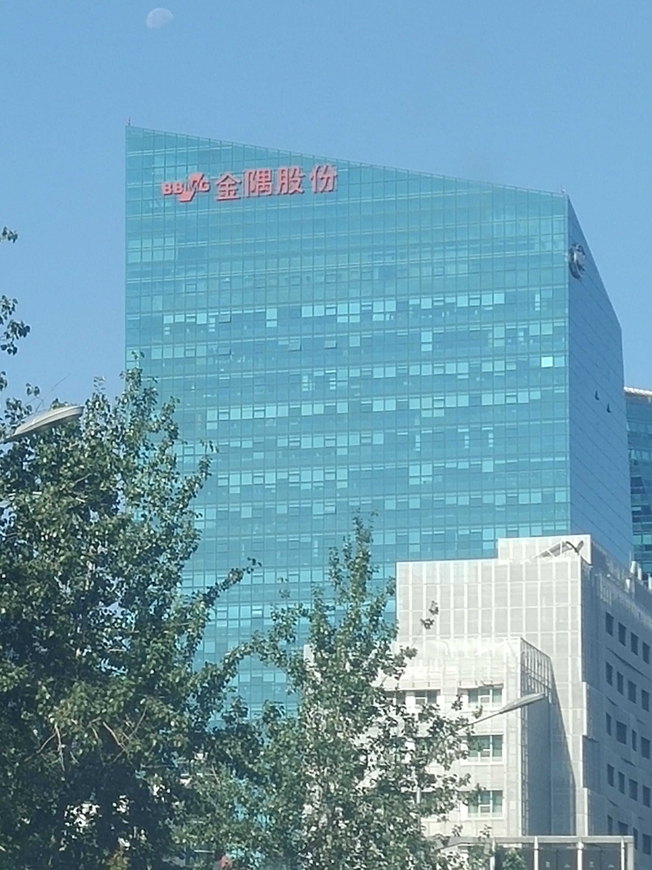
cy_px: 435
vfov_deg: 13.7
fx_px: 3616
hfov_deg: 10.3
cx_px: 326
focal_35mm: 144
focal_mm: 4.35
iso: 50
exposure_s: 1/1429
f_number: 1.8
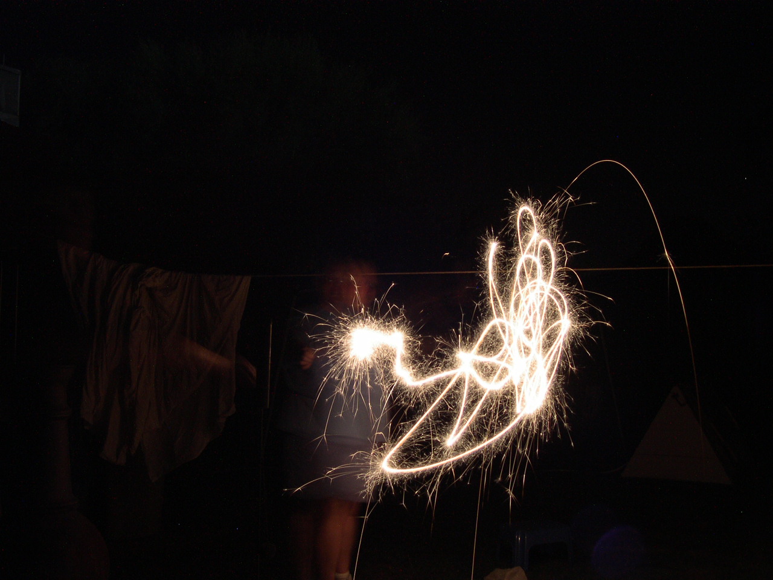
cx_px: 386
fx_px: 849
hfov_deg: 49.0
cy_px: 290
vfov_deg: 37.7
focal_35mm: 38
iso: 100
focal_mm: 8
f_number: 7.6
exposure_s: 8
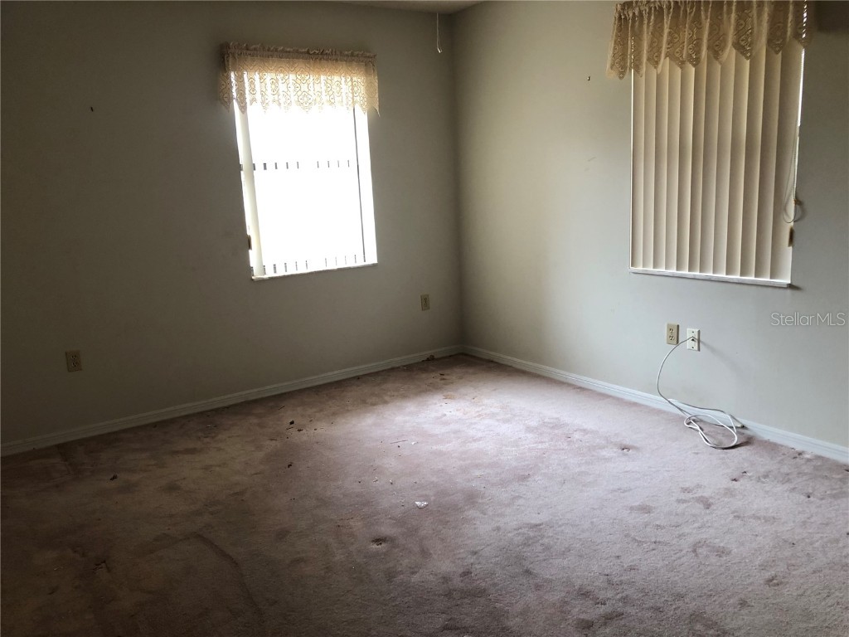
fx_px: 687
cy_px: 318
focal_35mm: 28
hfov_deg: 63.4
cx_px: 424
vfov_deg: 49.7
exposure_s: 1/20
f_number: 1.8
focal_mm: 3.99
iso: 40
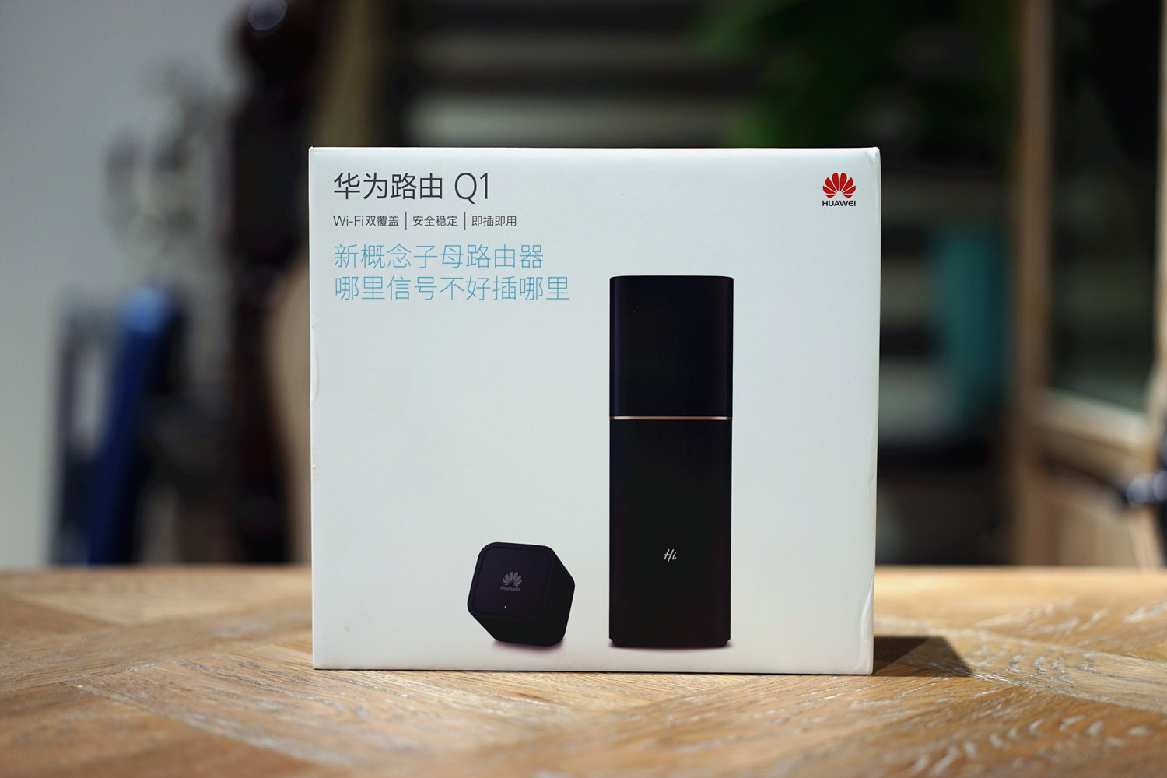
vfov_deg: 24.6
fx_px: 1783
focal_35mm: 55
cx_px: 584
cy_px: 389
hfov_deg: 36.2
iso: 320
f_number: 2
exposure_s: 1/60
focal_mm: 55
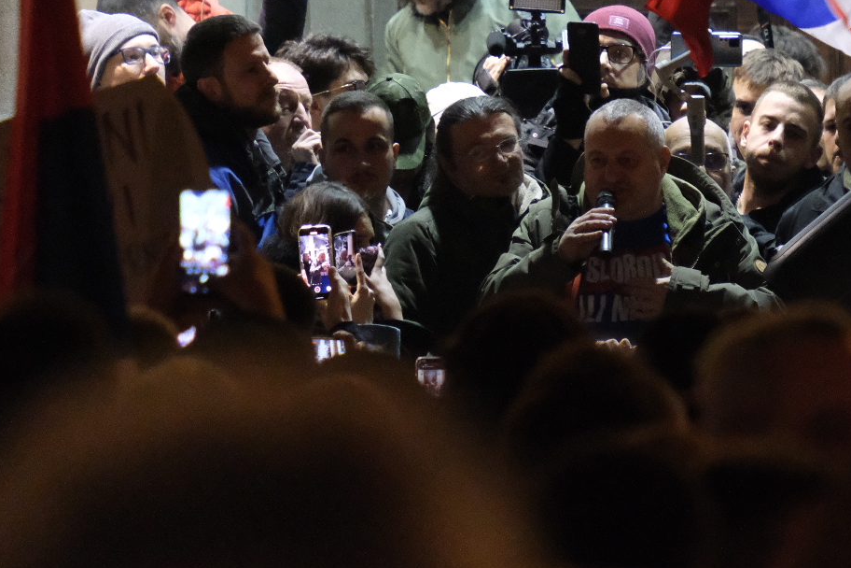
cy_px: 159
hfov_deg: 3.5
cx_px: 617
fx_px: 13804
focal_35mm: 584
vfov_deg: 2.4
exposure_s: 1/170
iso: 12800
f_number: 4.8
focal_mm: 200
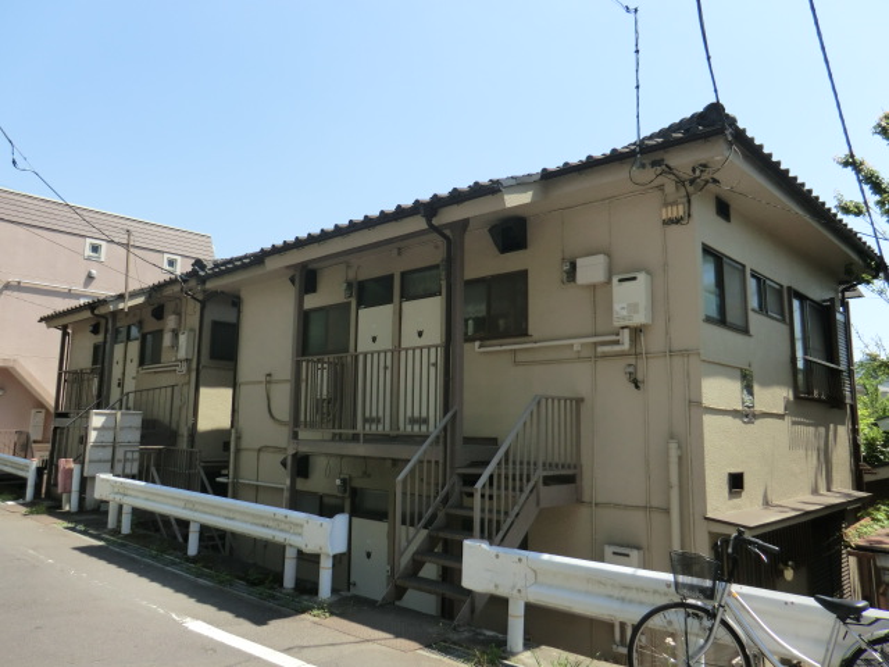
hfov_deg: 71.6
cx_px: 444
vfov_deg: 56.8
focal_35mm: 24
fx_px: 616
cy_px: 334
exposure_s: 1/640
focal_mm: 4.3
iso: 80
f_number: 3.2
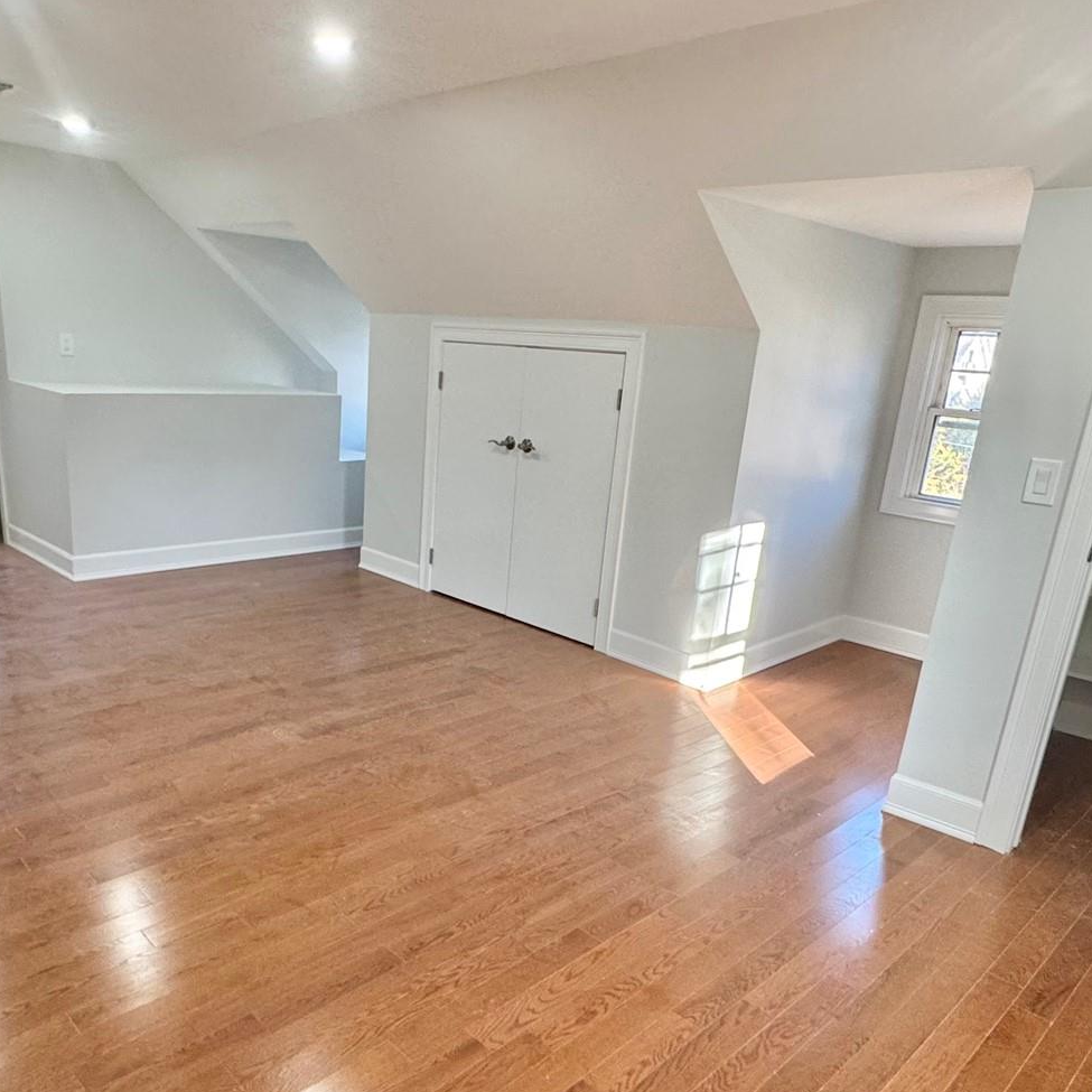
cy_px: 642
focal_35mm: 26
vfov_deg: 60.5
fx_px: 928
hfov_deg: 60.6
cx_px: 452
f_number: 2.2
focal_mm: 2.22
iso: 200
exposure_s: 1/120
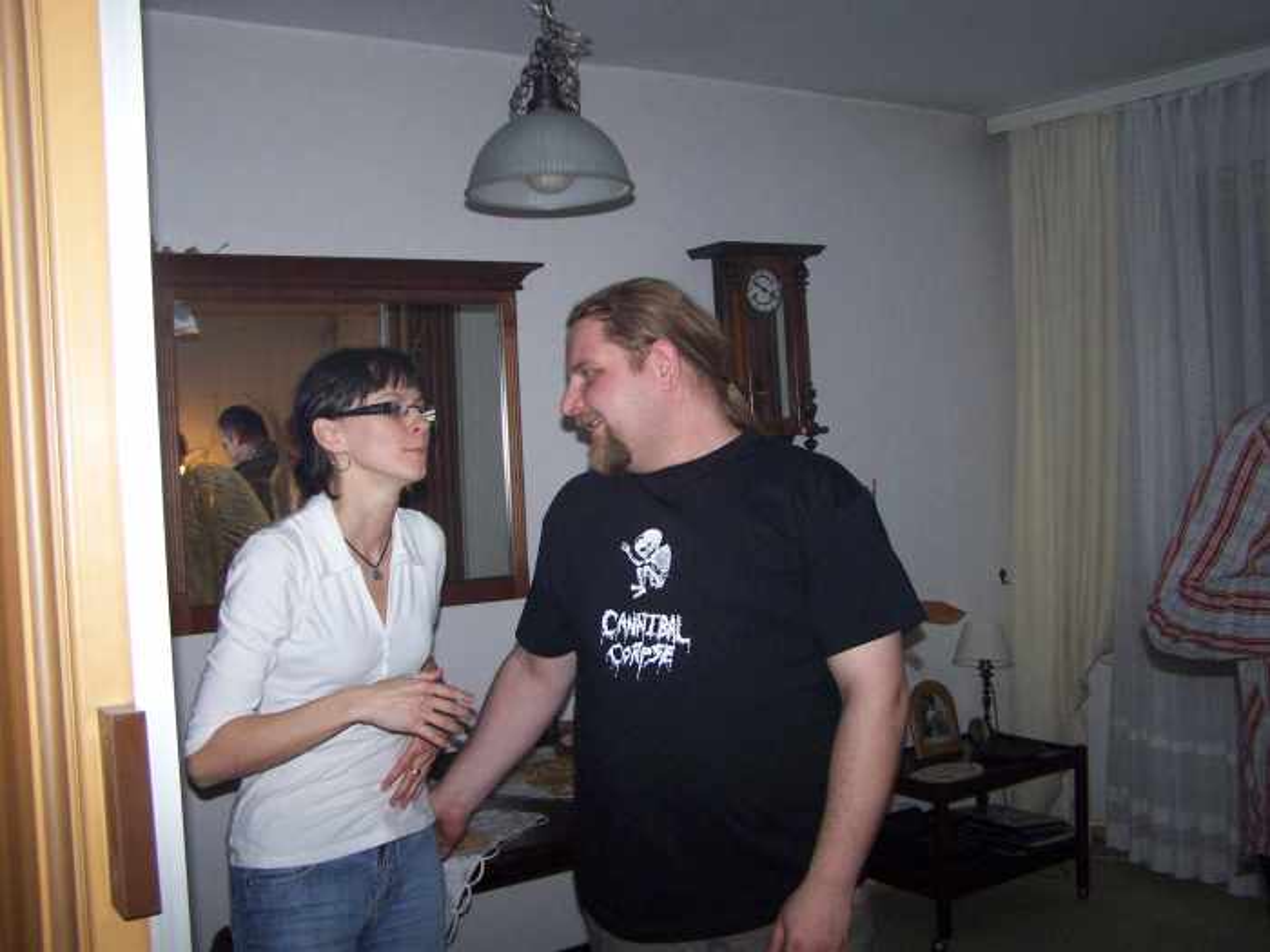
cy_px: 476
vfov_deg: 37.7
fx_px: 1394
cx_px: 635
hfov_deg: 49.0
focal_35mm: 38
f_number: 2.8
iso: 160
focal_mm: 6.3
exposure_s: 1/60
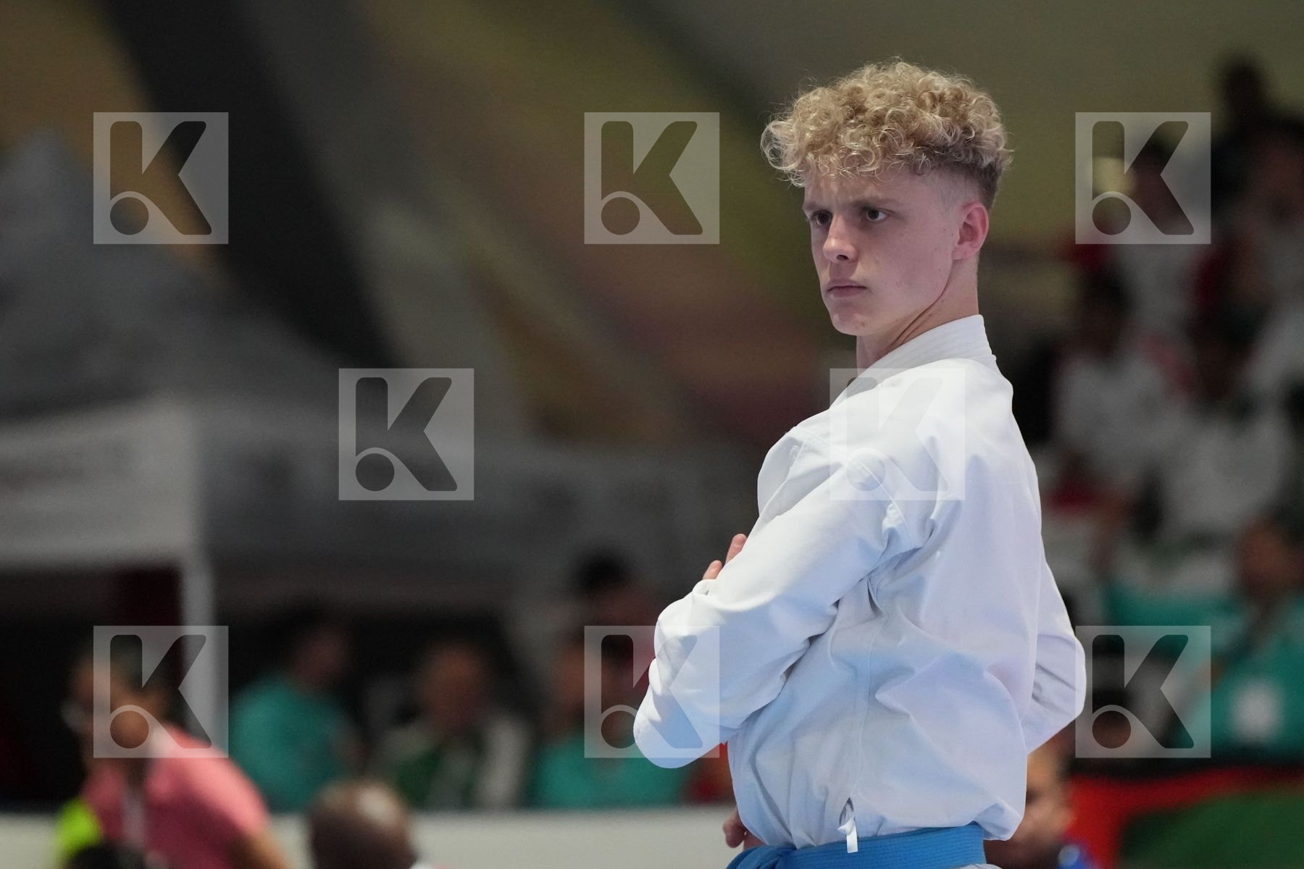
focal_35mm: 252
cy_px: 434
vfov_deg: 5.5
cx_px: 652
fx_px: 9127
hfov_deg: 8.2
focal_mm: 168
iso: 8000
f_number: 2.8
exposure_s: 1/500
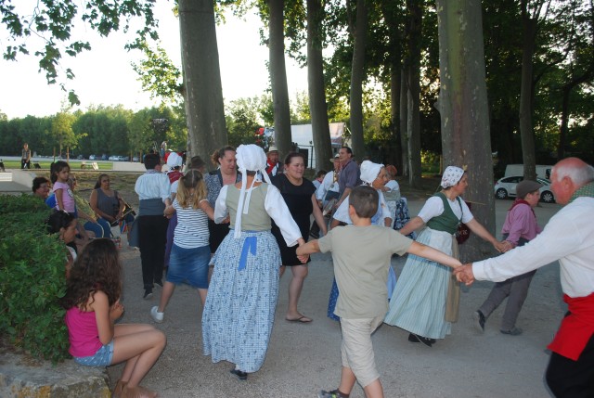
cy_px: 199
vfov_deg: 43.8
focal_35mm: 30
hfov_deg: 61.8
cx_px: 297
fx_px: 496
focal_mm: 20
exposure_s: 1/200
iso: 200
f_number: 4
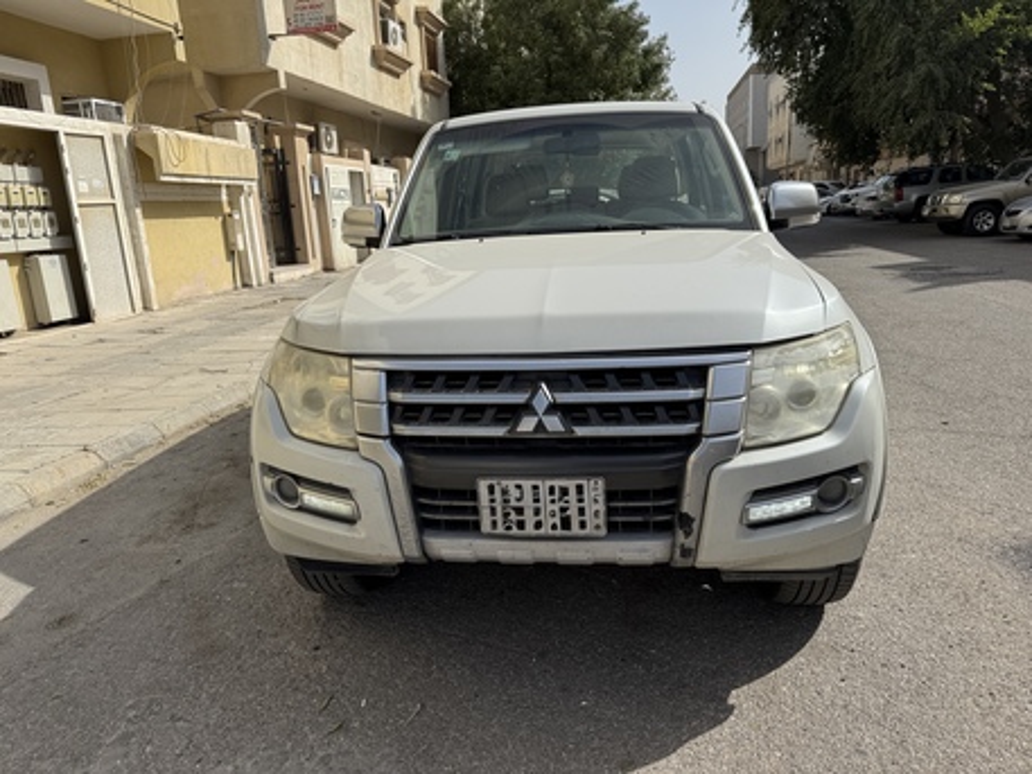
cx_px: 516
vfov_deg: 56.8
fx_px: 716
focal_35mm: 24
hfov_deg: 71.6
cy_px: 387
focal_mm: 6.76
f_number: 1.78
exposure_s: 1/5814
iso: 80
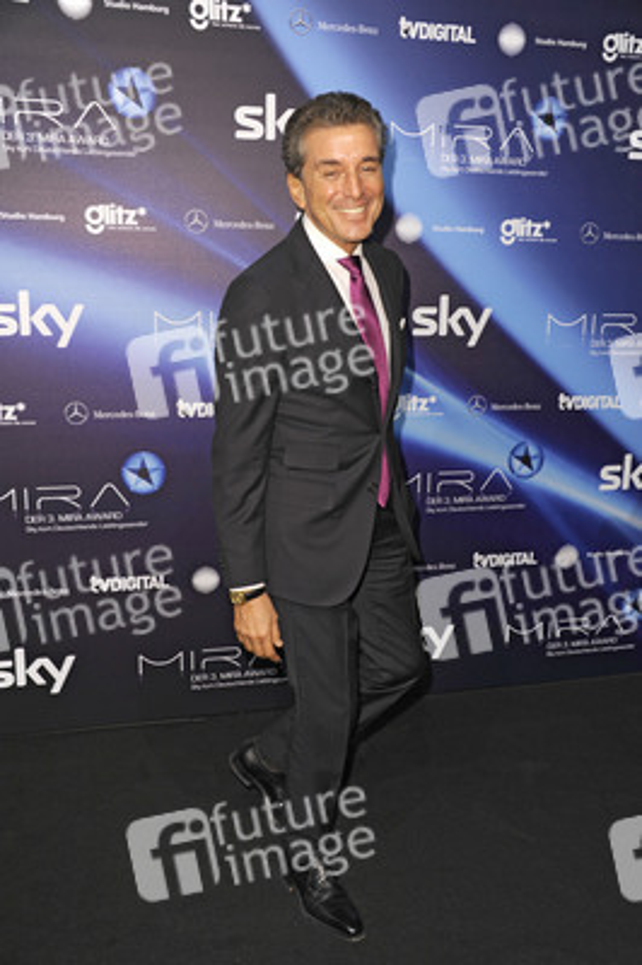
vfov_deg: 54.5
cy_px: 482
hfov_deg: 37.8
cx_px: 321
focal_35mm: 35
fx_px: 938
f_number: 5.6
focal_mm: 35
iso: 640
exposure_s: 1/160
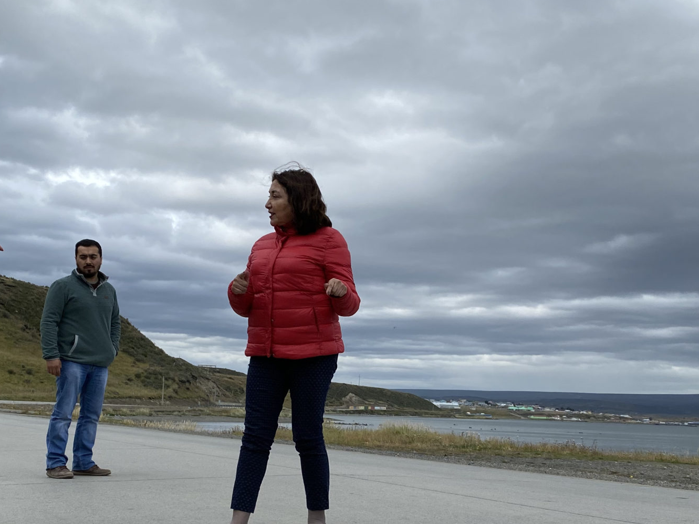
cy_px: 387
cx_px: 327
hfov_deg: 38.2
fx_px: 1010
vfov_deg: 28.7
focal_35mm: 50
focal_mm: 4.25
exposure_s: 1/3311
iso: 32
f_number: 1.8
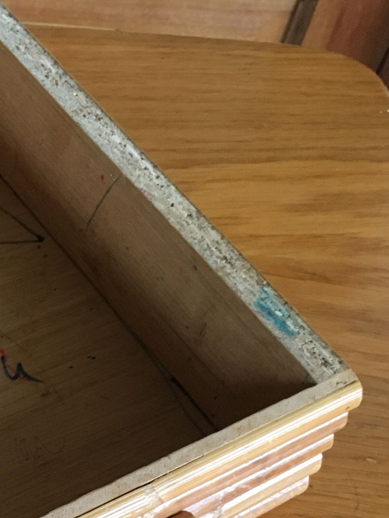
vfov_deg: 26.0
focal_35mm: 73
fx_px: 1094
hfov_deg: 19.2
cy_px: 443
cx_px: -53
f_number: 2.2
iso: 200
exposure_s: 1/17
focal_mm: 4.15
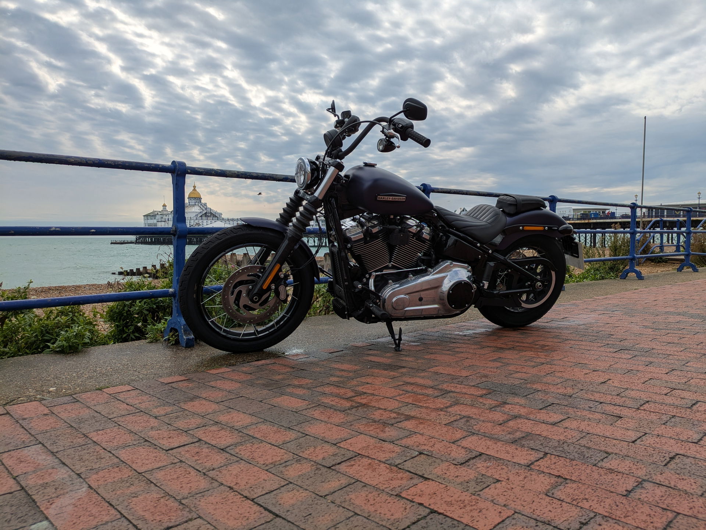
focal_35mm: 25
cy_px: 265
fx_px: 510
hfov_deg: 69.4
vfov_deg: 54.9
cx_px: 353
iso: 43
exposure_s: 1/2451
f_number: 1.89
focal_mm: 5.43
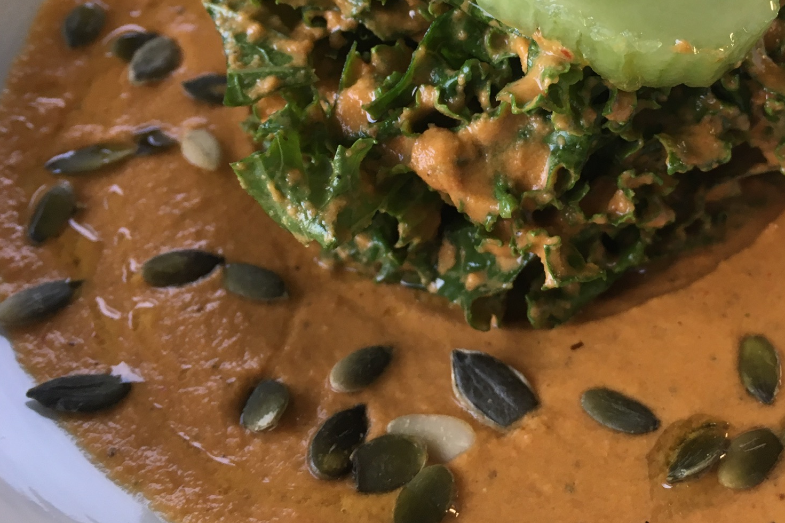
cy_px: 124
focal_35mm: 42
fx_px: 916
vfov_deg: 31.3
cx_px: 522
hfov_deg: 45.7
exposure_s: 1/33
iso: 80
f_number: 2.2
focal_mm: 4.15
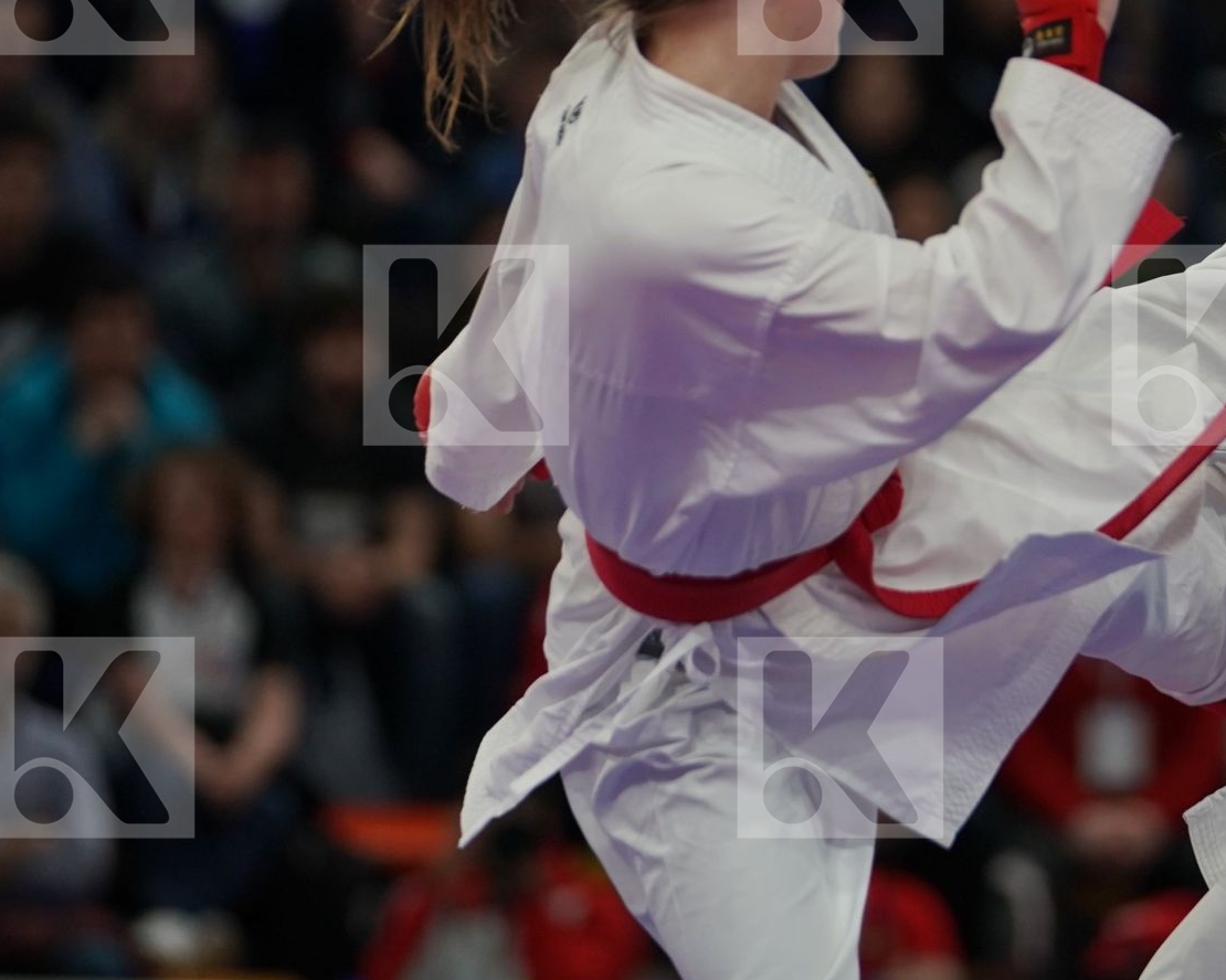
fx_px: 14296
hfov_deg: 4.9
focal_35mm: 394
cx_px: 841
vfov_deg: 3.9
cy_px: 345
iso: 1000
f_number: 2.8
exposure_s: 1/1000
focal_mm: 173
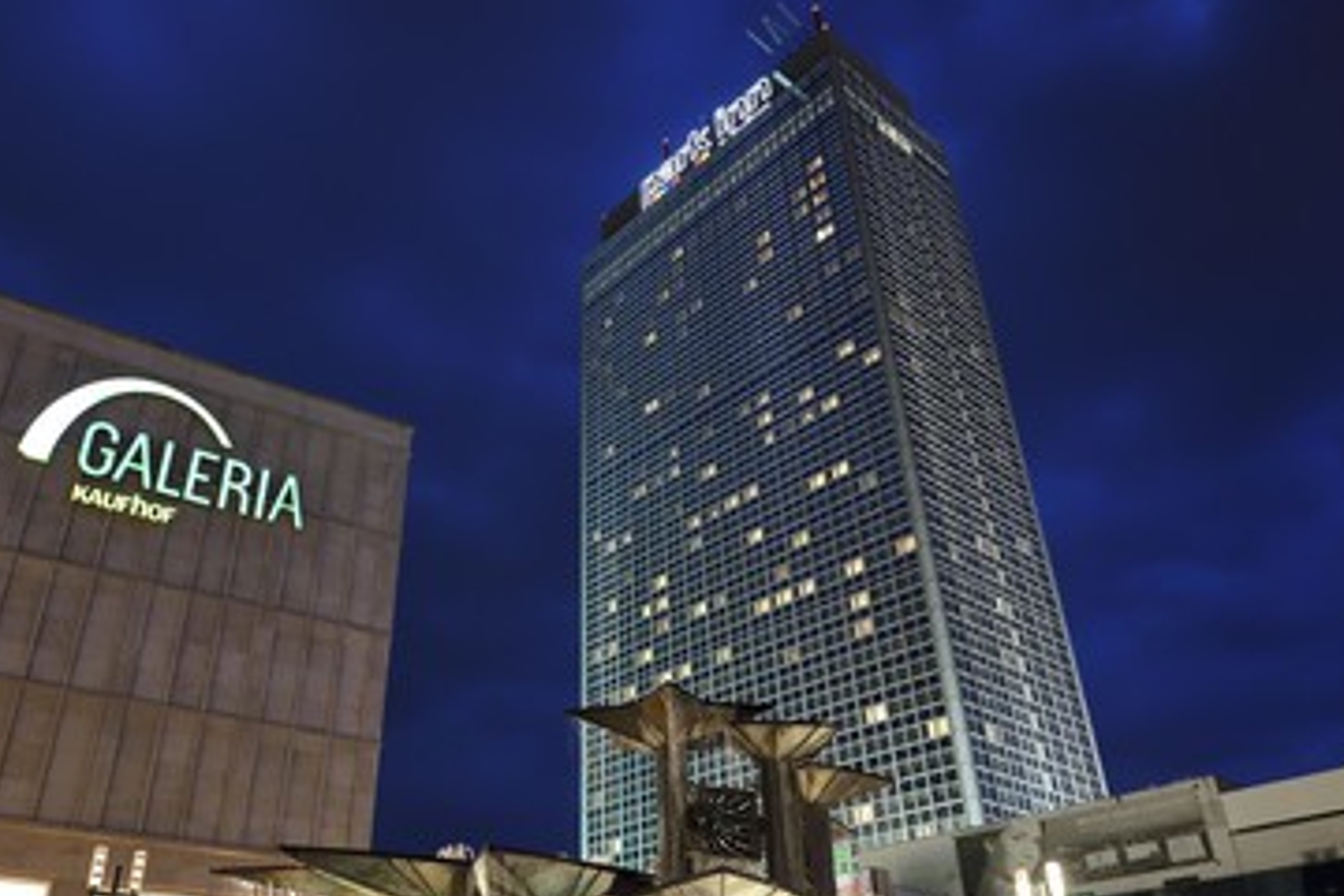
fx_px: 1045
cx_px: 571
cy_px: 485
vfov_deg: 46.4
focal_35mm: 28
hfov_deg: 65.1
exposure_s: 1/20
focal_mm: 24
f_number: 5.6
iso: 3200
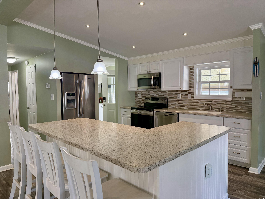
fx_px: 184
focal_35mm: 24
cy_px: 100
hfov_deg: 71.6
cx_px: 132
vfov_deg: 56.8
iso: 200
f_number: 1.78
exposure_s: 1/174
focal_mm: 6.76
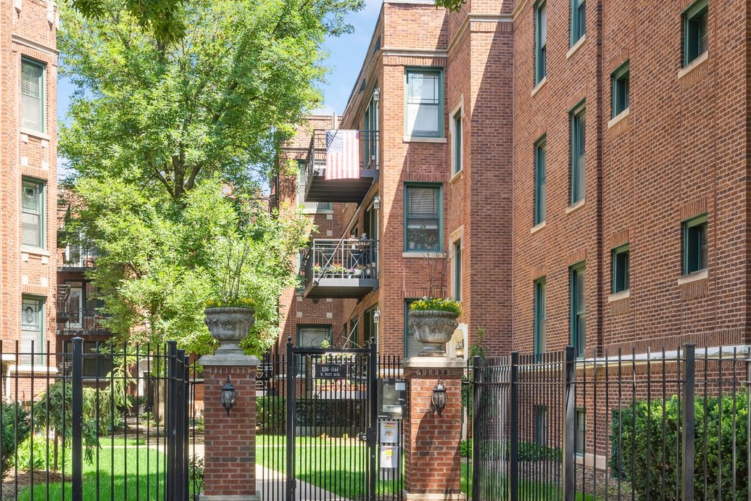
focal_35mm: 47
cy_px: 206
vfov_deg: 28.6
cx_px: 312
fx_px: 981
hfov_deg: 41.8
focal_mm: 30
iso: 200
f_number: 9.5
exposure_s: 1/45
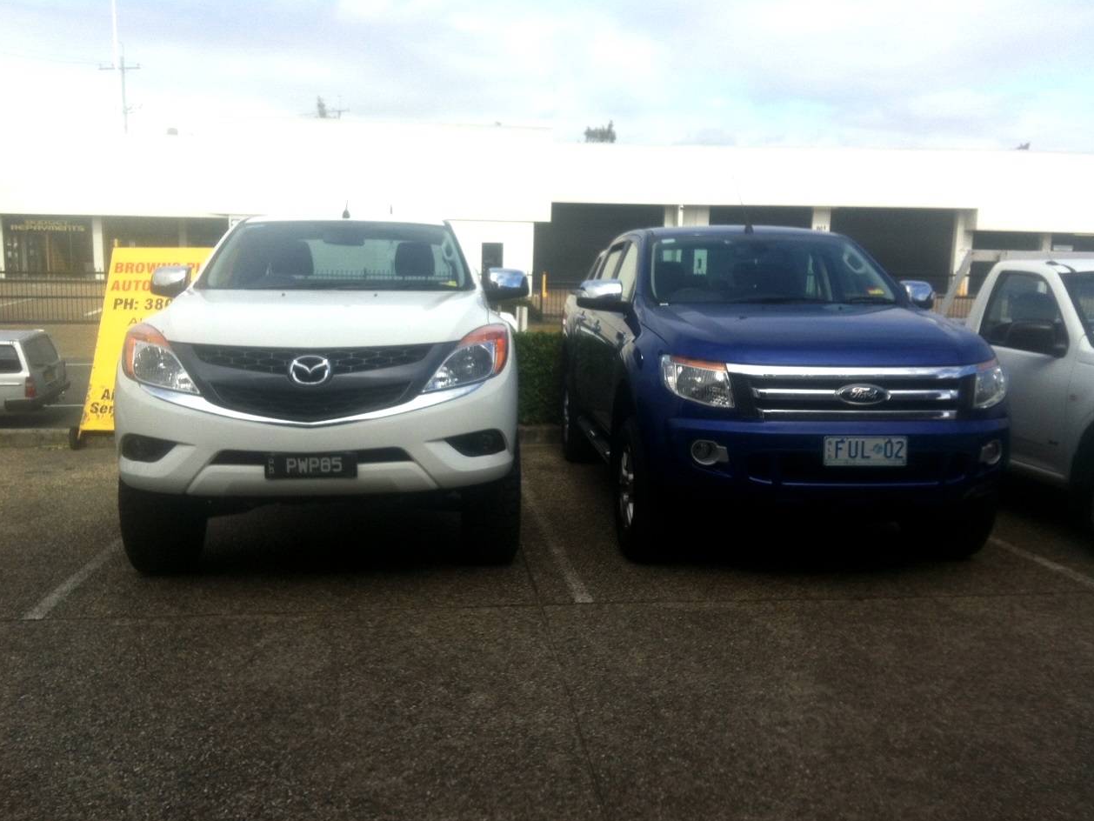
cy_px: 419
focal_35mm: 36
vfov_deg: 39.7
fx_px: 1138
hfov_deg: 51.3
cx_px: 546
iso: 80
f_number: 2.8
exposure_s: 1/919
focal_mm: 3.85
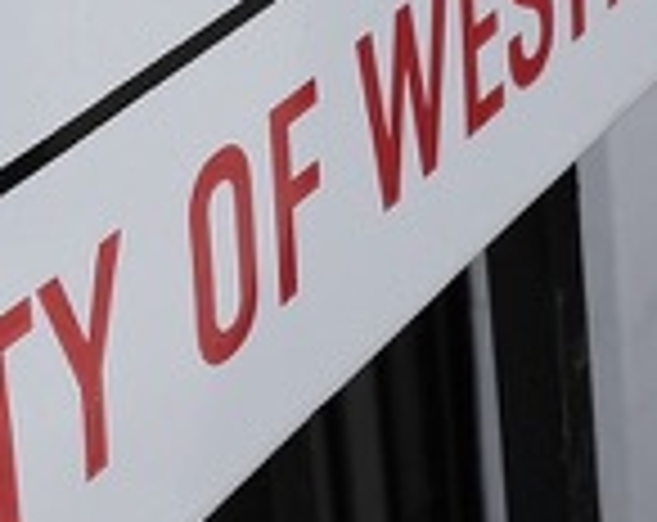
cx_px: 670
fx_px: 3258
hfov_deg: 11.4
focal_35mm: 168
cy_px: -328
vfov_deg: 8.9
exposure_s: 1/420
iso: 200
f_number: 5.6
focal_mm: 16
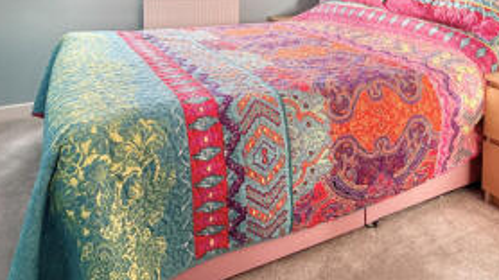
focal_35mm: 32
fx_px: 423
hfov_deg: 60.8
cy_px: -15
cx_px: 285
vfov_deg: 32.8
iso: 40
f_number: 2.2
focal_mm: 2.22
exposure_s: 1/122
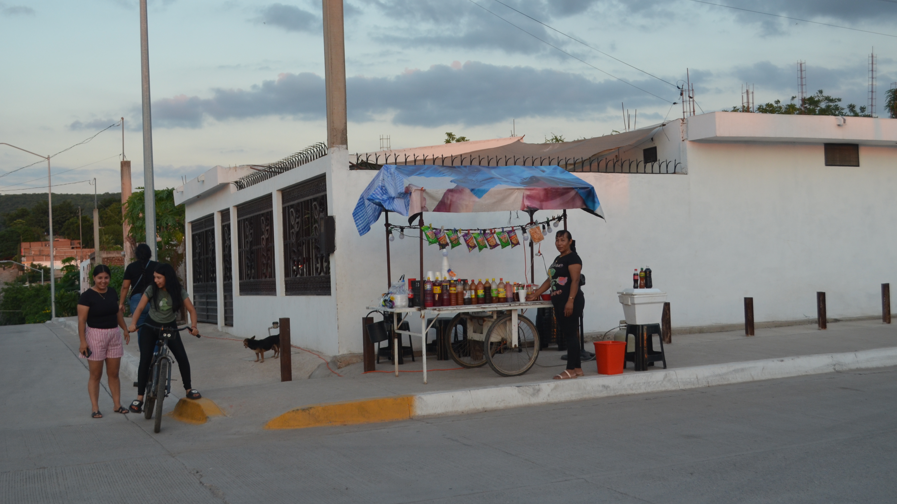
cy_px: 221
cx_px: 449
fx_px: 975
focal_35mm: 41
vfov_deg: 29.0
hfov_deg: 49.4
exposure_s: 1/125
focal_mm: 26
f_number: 5.6
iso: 360
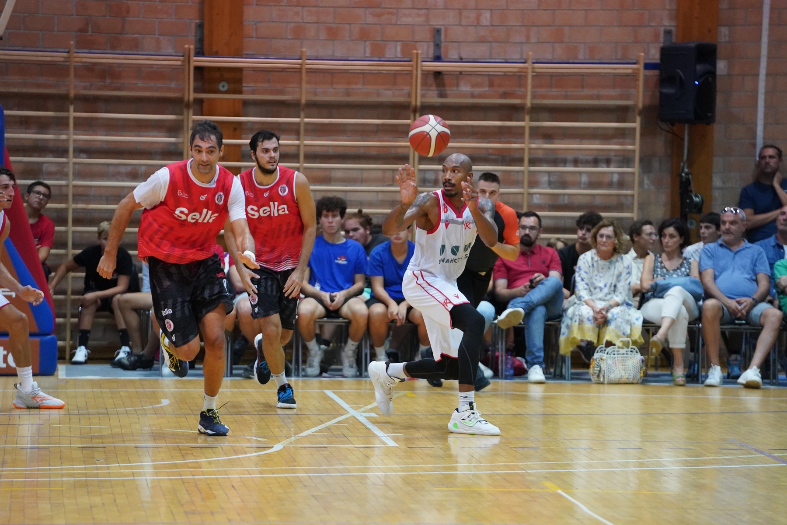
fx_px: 4372
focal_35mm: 200
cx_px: 394
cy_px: 262
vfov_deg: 6.9
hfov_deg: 10.3
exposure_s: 1/1000
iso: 8000
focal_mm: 200
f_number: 3.2
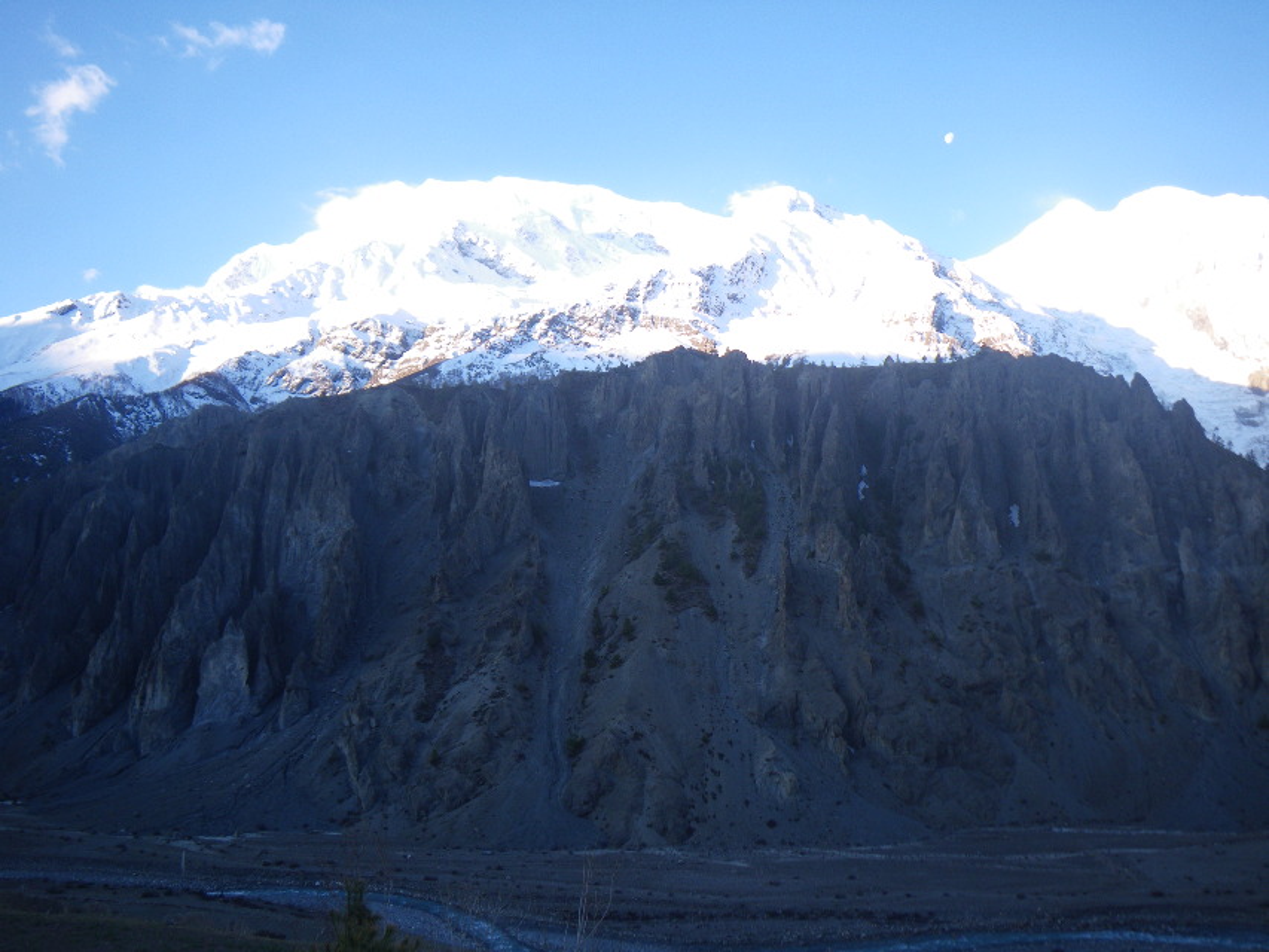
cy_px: 476
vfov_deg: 49.8
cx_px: 634
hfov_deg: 63.4
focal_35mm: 28
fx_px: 1027
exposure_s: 1/80
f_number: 3.5
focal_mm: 5
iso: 50
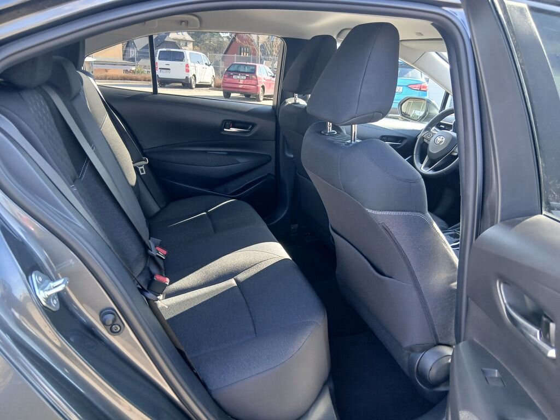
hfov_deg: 67.3
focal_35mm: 26
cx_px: 280
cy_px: 210
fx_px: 421
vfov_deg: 53.1
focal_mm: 3.98
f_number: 1.8
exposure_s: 1/60
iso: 100
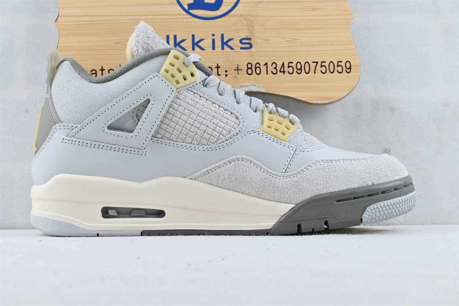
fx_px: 650
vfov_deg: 26.5
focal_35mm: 51
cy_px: 153
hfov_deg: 38.9
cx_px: 230
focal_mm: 34
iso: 100
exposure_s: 1/13
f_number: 10
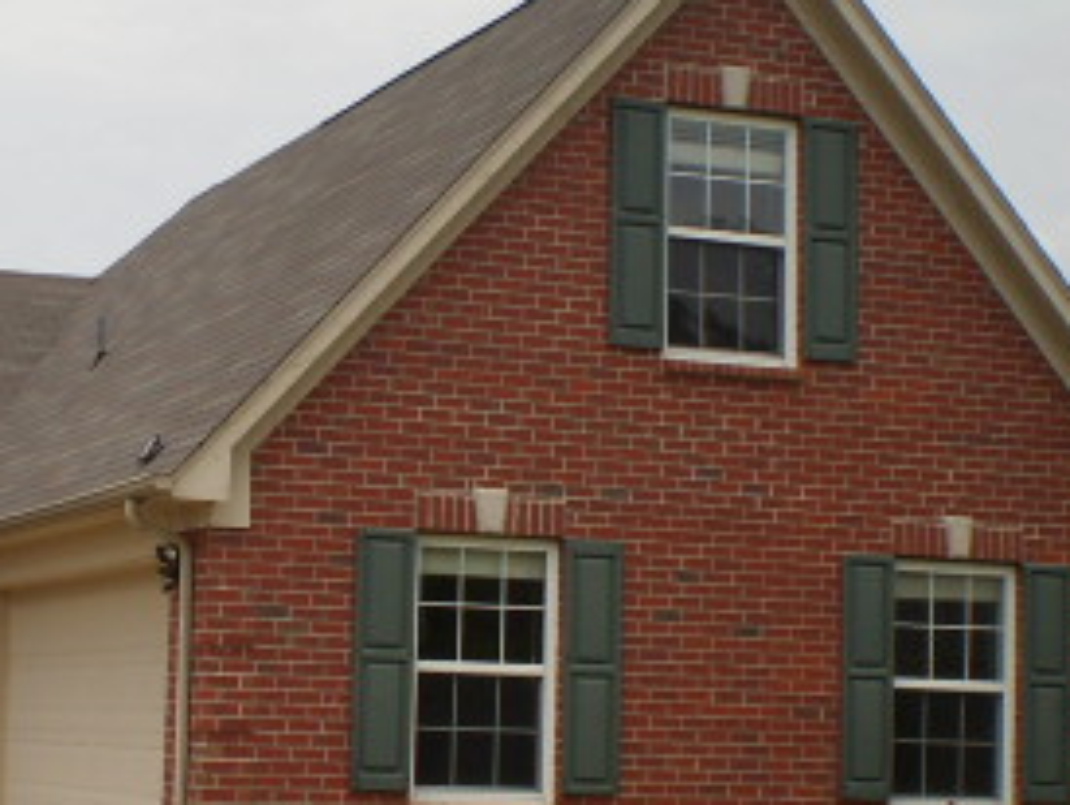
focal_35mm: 84
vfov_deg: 17.5
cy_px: 590
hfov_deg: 23.0
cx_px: 250
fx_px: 2599
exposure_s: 1/1600
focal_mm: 6.3
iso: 64
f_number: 4.6
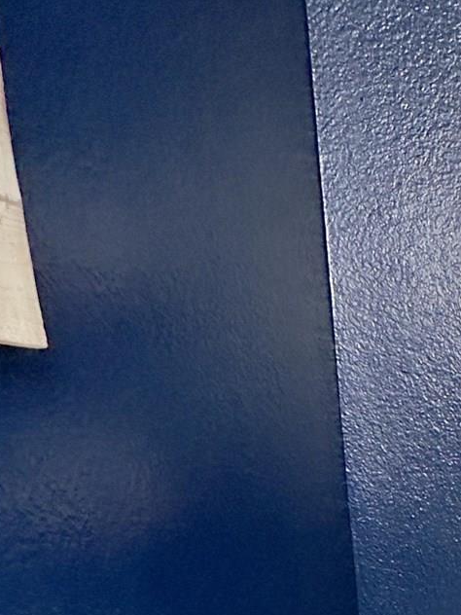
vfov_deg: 32.3
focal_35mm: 51
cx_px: 616
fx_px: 906
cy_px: 700
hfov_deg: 24.5
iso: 320
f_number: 2.2
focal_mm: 2.22
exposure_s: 1/60
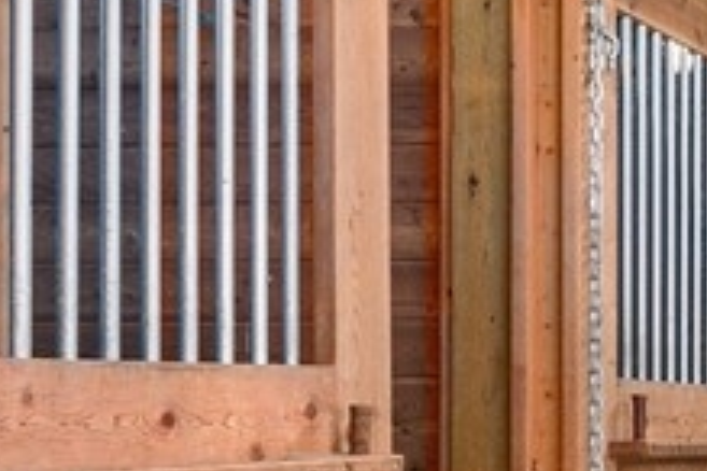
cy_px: 484
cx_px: 1374
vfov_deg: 14.4
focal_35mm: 93
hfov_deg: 16.9
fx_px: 1826
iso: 125
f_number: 6.7
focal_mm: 12
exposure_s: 1/30
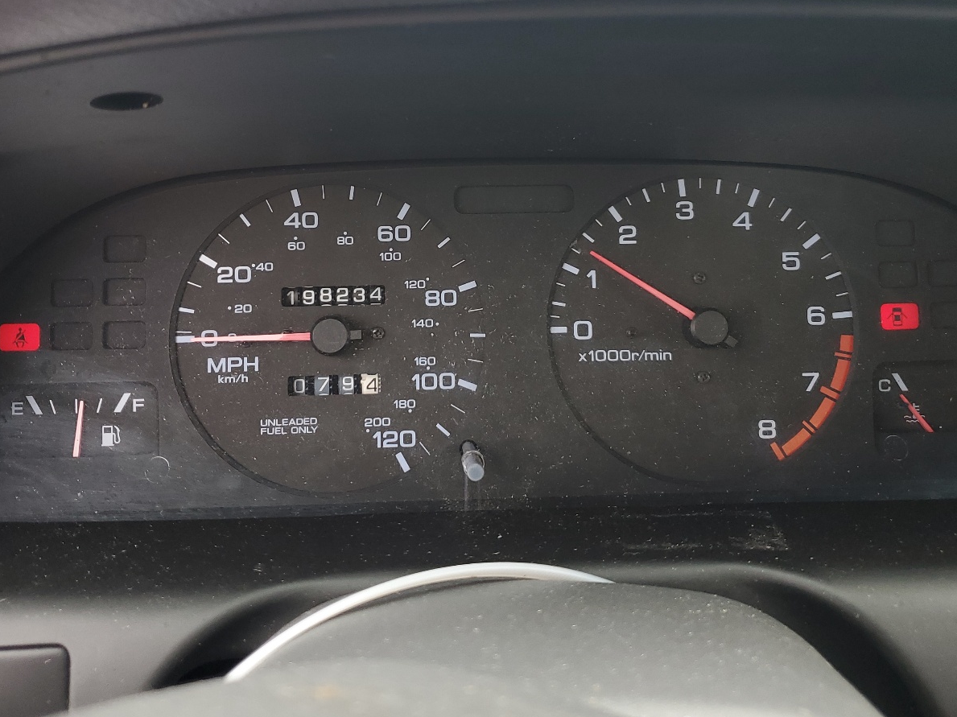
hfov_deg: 52.6
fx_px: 967
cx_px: 473
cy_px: 272
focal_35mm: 35
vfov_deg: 40.4
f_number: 1.5
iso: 54
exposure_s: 1/120
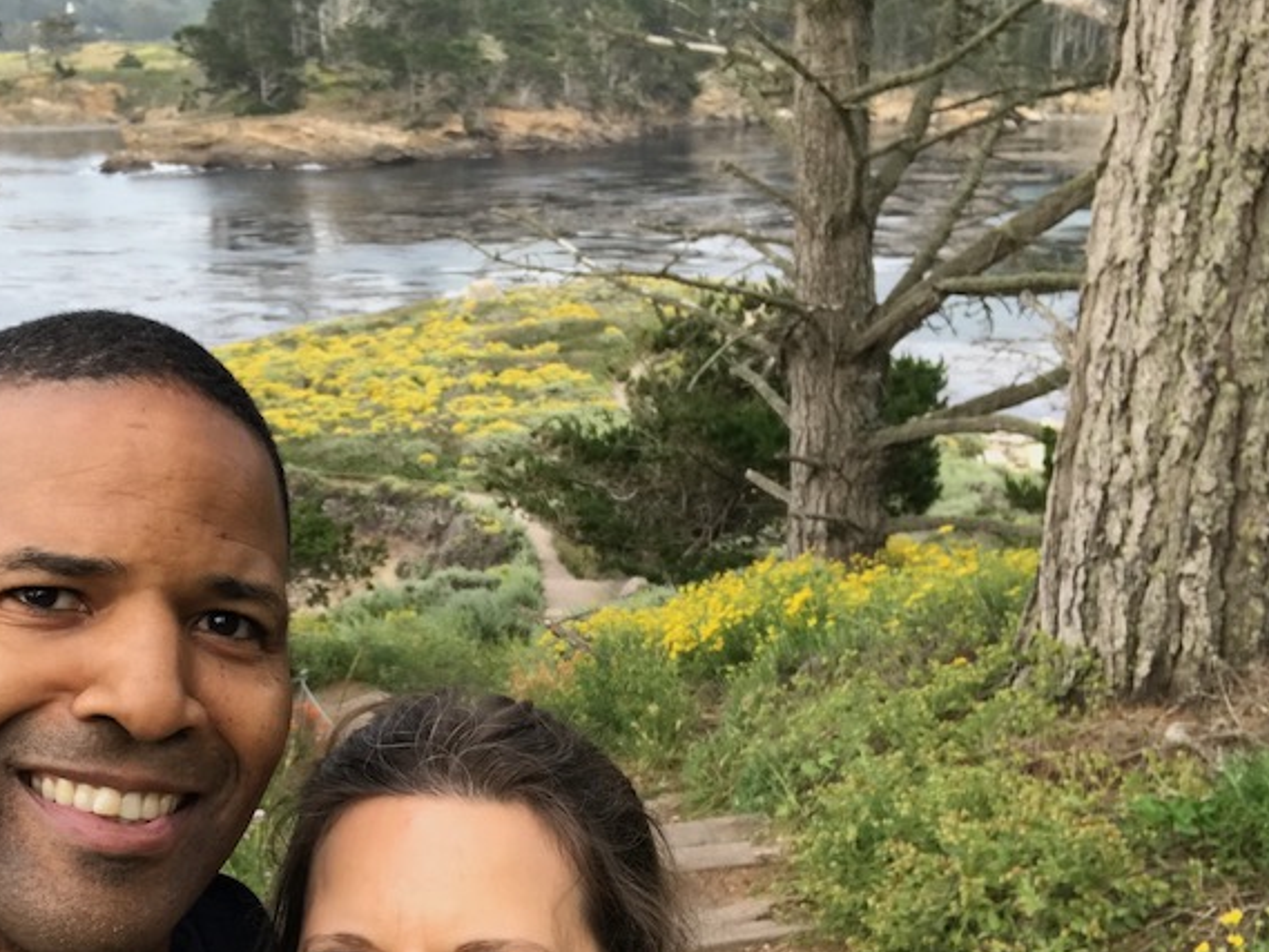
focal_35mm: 45
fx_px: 1650
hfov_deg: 41.5
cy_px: 652
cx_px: 413
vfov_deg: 31.9
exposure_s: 1/120
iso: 25
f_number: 2.2
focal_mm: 2.87
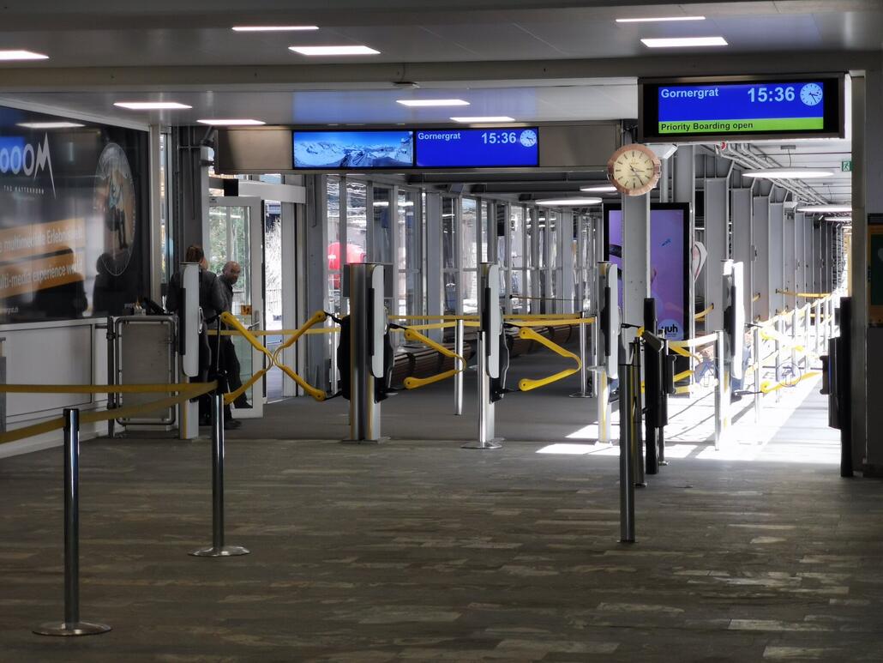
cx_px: 442
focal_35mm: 96
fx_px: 2449
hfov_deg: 20.4
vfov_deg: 15.4
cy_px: 332
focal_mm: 7.48
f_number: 2.4
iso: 50
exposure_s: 1/156
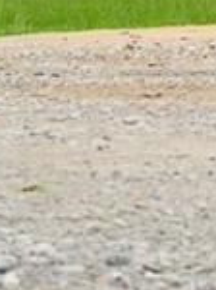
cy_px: -181
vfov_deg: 5.9
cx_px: 870
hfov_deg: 4.2
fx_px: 2745
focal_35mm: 329
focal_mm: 50
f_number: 13
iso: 125
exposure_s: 1/125
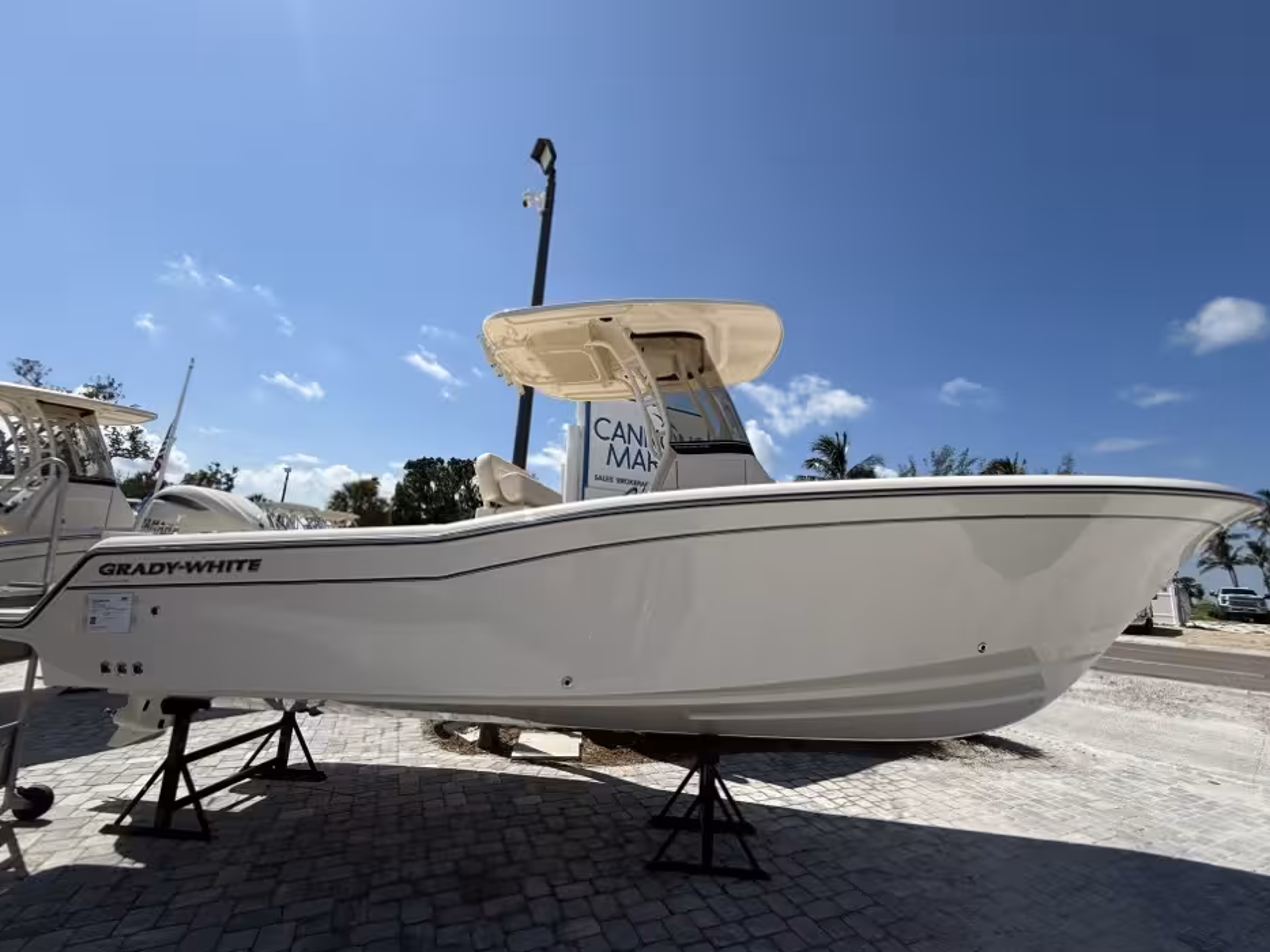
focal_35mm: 15
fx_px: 550
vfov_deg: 81.7
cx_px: 660
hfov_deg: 98.1
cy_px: 457
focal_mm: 2.22
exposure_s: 1/4425
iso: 50
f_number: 2.2
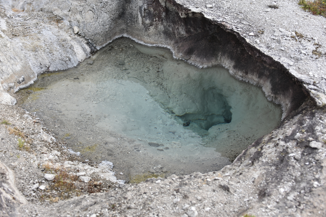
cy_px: 108
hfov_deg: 38.2
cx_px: 163
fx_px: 471
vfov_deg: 26.0
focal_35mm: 52
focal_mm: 52
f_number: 4.5
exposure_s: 1/100
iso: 180
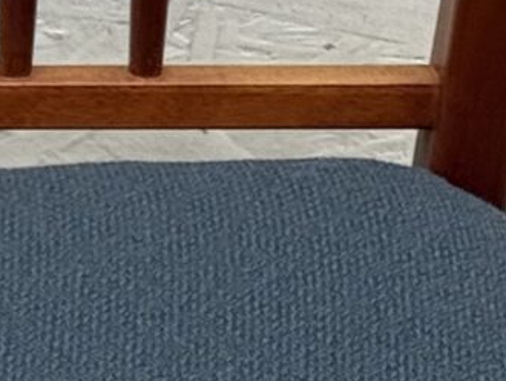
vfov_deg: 4.0
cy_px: 373
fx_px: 5442
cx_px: -618
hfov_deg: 5.2
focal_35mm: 372
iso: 64
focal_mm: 6.76
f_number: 1.78
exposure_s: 1/487
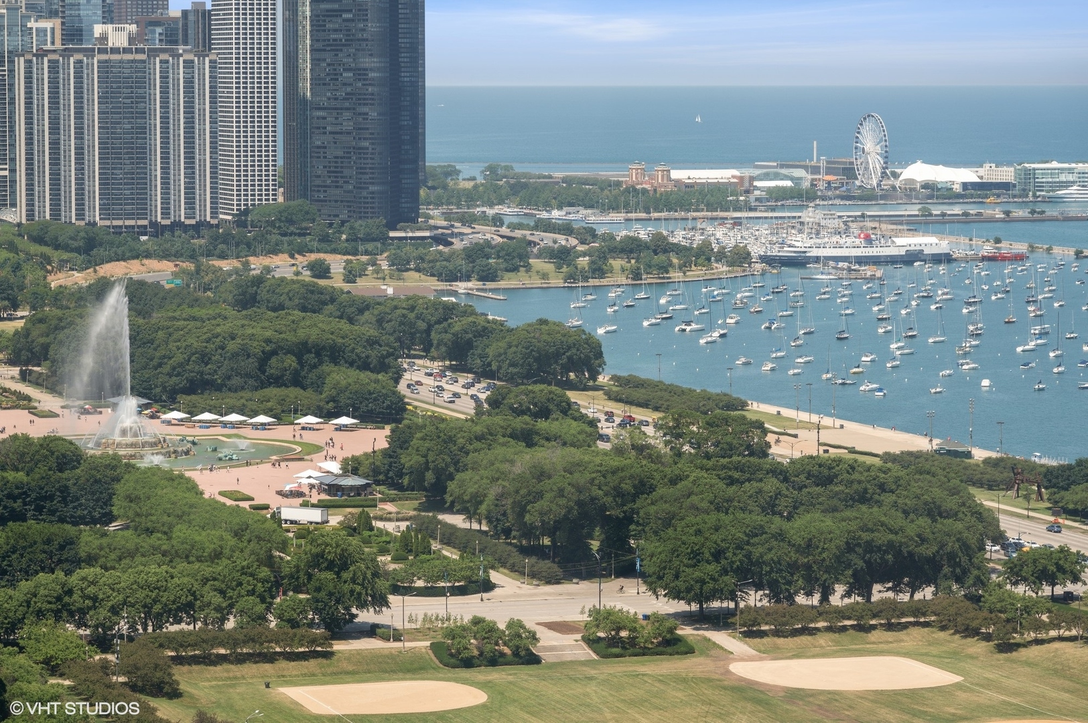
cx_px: 544
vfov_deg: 11.4
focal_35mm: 120
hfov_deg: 17.1
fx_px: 3624
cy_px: 362
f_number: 9.5
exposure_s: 1/180
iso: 200
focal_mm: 120
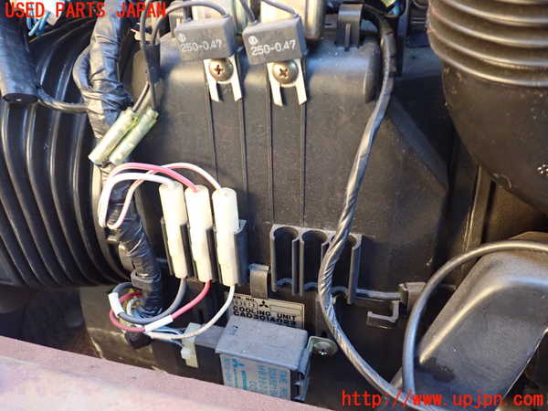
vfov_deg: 46.8
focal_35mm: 30
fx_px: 475
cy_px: 206
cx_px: 274
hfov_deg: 60.0
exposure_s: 1/30
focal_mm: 5.4
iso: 800
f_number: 2.3
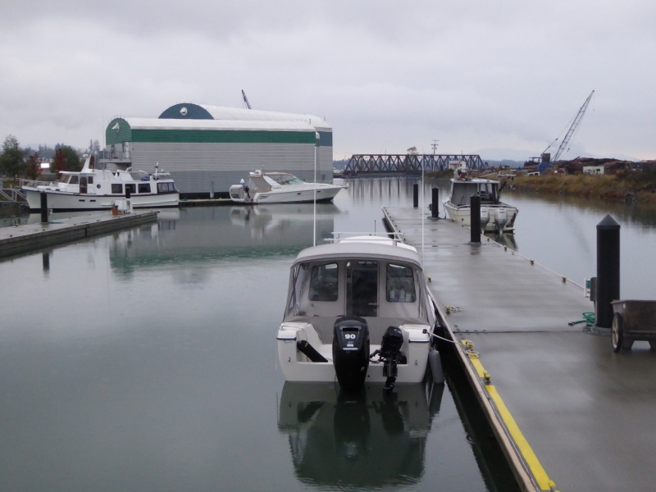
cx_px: 328
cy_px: 246
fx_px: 929
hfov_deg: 38.9
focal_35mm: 49
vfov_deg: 29.7
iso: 500
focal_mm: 8.4
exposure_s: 1/250
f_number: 4
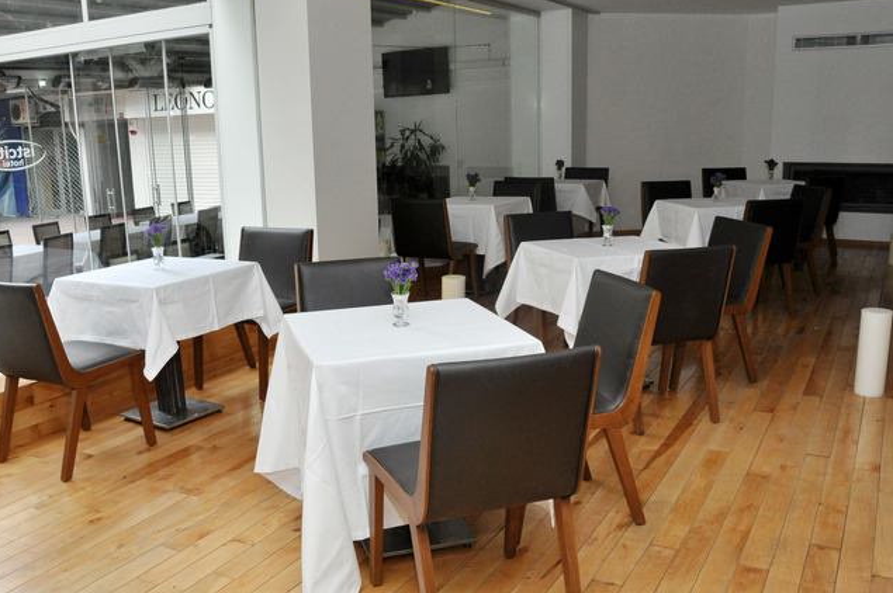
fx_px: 843
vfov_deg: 38.6
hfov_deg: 55.7
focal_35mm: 34
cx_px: 398
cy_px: 359
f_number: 8
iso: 800
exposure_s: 1/125
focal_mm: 18
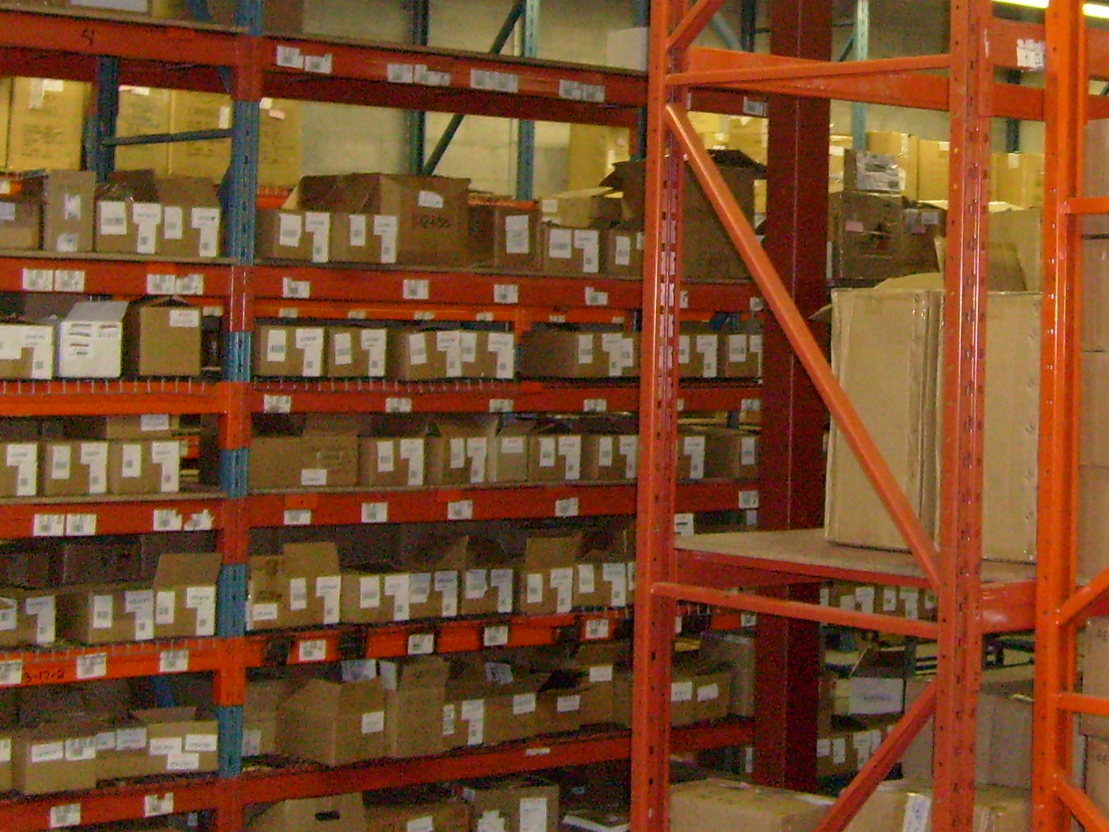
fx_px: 2531
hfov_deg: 24.4
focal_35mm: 79
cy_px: 149
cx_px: 848
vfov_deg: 18.5
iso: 200
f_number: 2.8
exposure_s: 1/45
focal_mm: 5.8
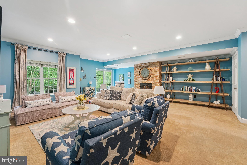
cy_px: 82
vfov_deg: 81.2
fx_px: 96
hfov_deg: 104.3
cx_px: 124
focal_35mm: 14
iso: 500
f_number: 8
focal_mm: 14
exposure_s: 1/4
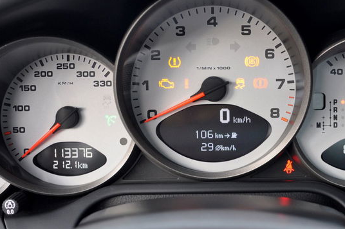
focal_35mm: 63
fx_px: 603
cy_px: 109
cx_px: 223
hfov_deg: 31.7
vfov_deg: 21.5
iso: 500
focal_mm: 22
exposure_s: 1/30
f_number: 3.5
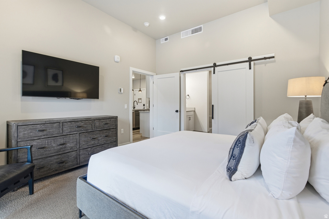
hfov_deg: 96.8
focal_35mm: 16
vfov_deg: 73.7
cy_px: 110
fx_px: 146
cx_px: 164
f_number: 9
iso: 250
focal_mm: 16
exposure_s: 1/30
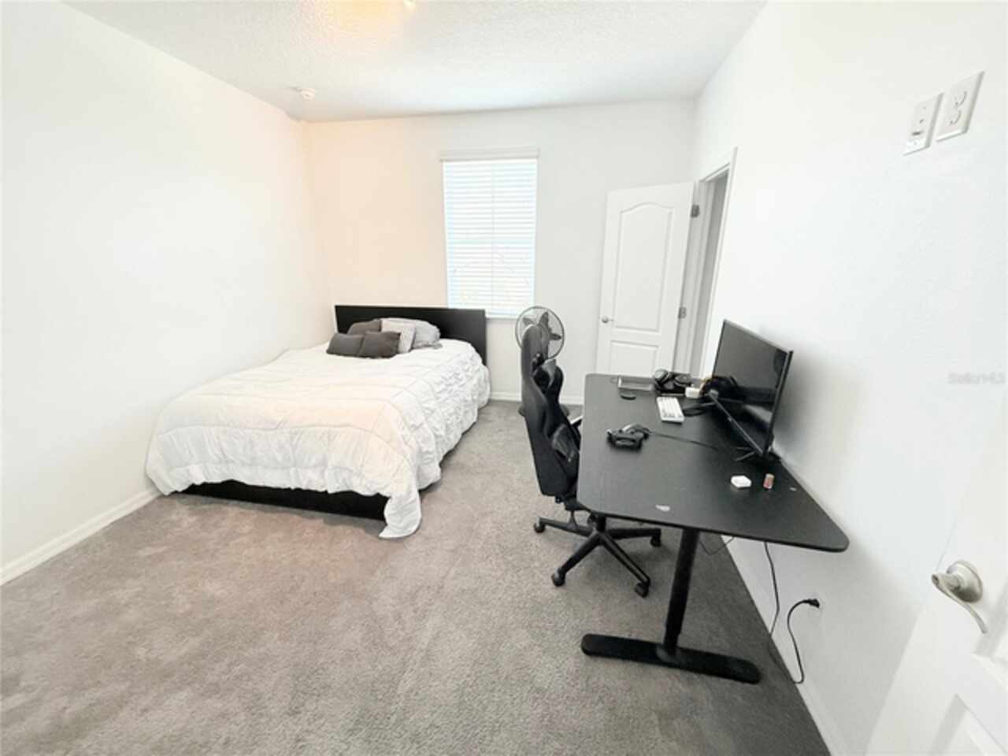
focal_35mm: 14
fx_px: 408
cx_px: 504
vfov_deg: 85.7
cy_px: 378
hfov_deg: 102.1
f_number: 2.2
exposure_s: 1/99
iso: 250
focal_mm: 2.22
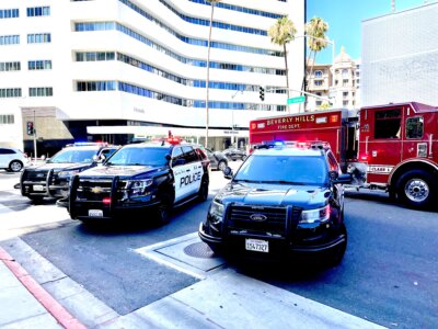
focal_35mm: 26
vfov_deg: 53.1
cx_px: 219
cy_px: 164
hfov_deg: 67.3
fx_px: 329
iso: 32
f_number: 1.6
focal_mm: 4.2
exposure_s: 1/1618
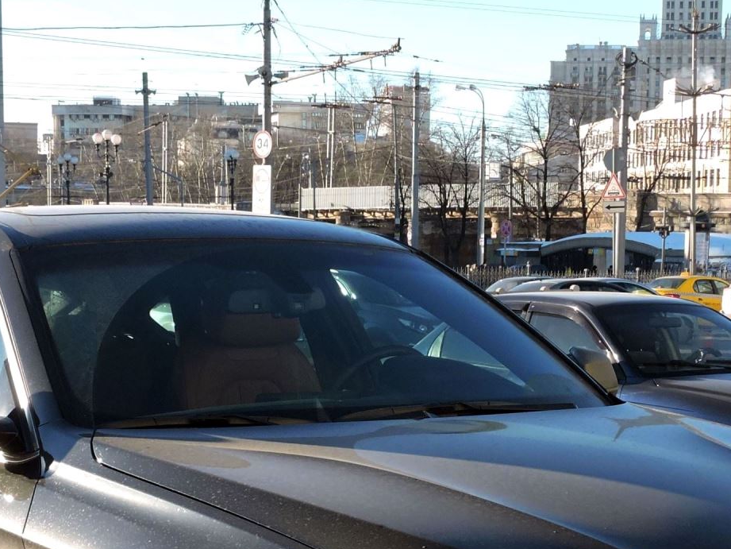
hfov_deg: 25.7
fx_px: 1605
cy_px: 531
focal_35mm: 76
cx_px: 357
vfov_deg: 18.9
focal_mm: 6.3
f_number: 3.8
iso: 100
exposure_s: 1/320
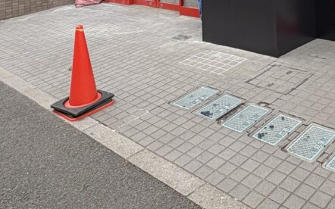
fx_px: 392
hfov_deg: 44.3
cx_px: 261
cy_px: -98
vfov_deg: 24.0
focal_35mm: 43
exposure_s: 1/99
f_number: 2.2
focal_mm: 2.22
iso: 50
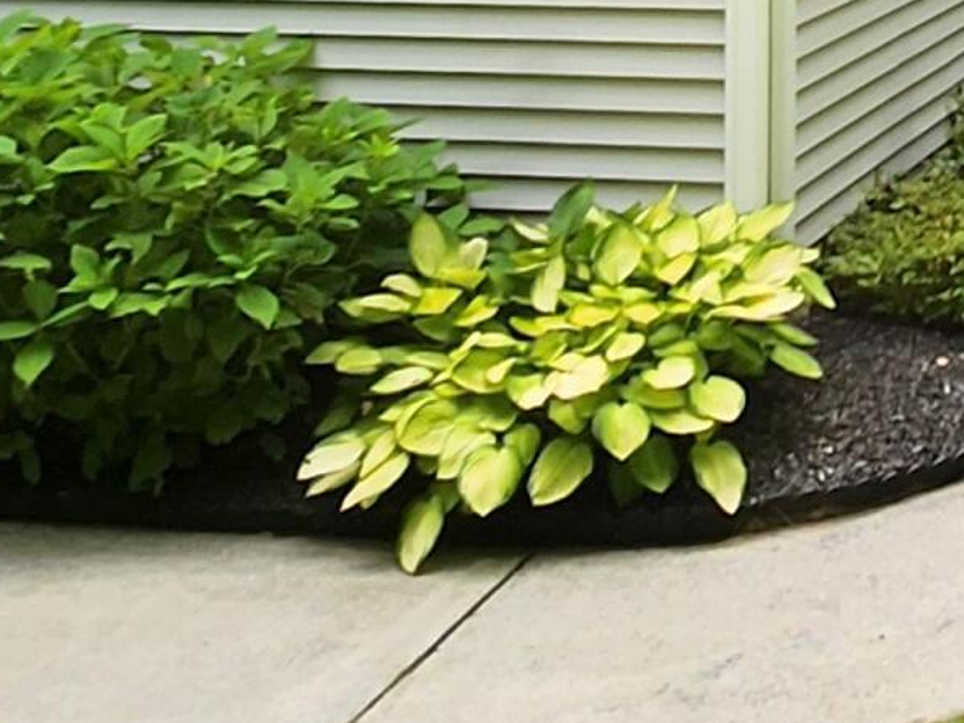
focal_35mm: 66
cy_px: -393
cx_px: 1176
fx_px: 1838
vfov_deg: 19.2
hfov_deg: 26.0
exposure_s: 1/187
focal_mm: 1.7
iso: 32
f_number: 2.2
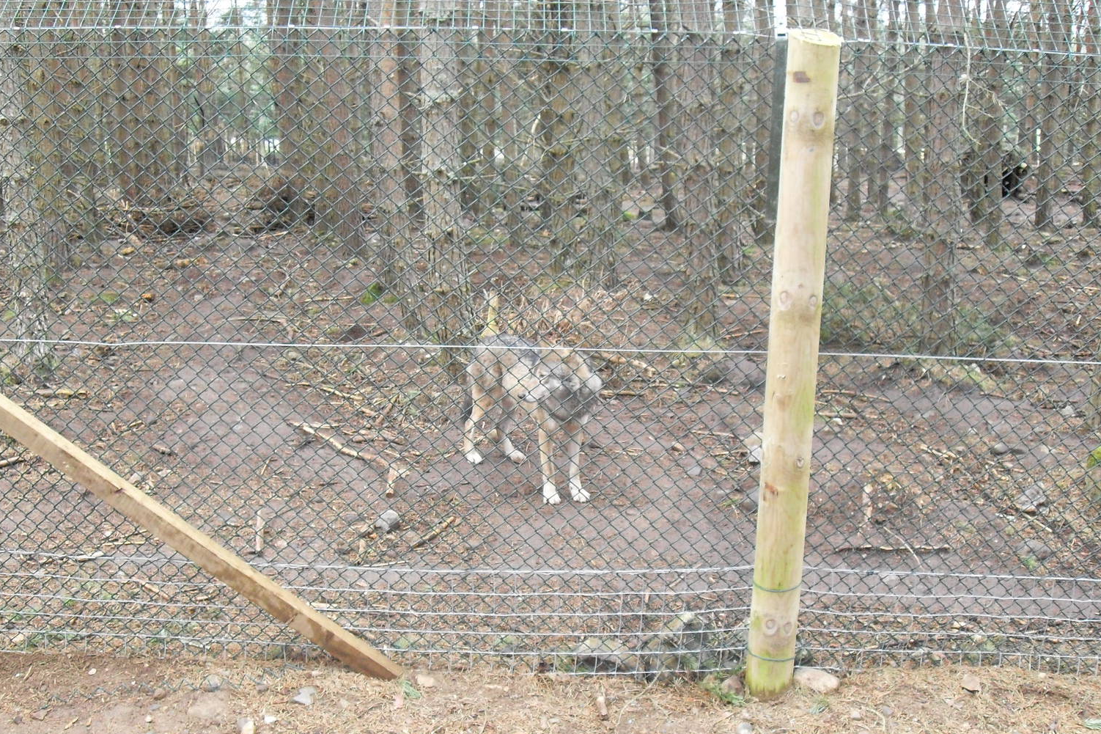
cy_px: 369
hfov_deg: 47.4
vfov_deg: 32.6
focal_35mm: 41
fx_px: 1254
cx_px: 549
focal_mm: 6.3
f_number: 2.8
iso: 320
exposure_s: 1/45
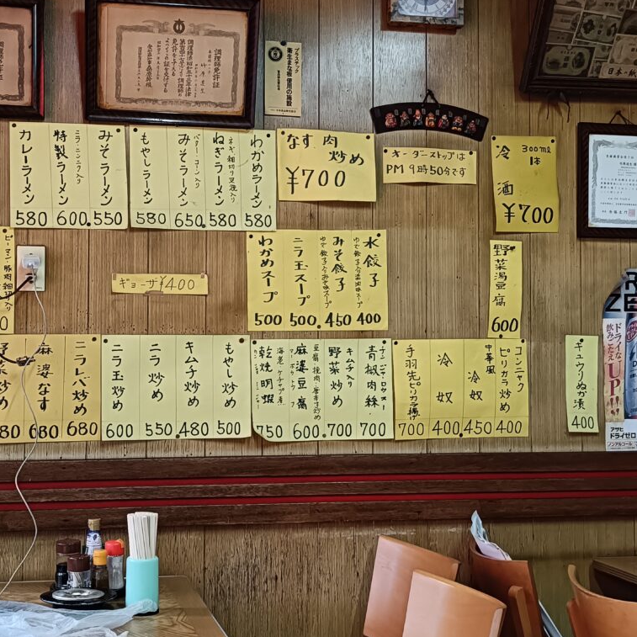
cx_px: 241
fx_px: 1020
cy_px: 318
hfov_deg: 34.5
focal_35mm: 49
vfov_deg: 34.7
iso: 640
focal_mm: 4.7
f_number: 1.7
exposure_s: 1/60
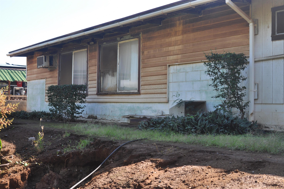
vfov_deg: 26.4
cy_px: 94
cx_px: 142
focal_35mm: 51
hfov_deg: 38.9
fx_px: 402
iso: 200
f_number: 6.3
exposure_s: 1/160
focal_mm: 34
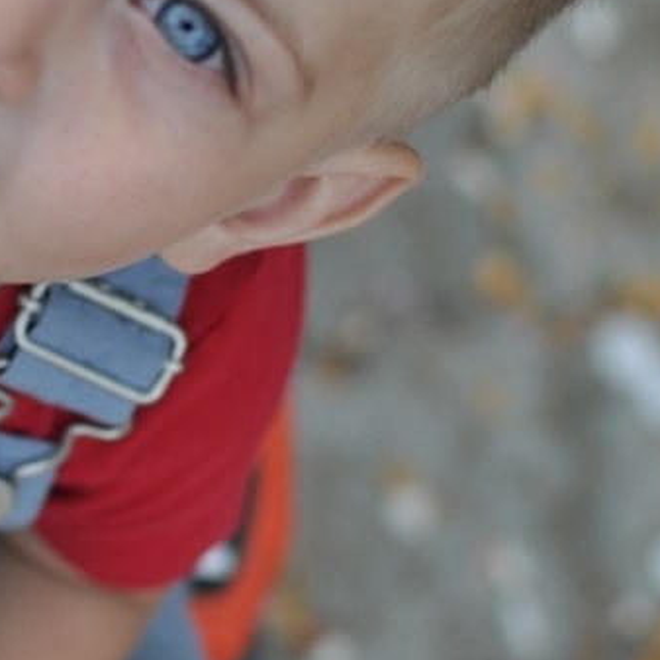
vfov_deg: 12.8
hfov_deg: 12.9
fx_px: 2918
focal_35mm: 135
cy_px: 71
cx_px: 155
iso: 200
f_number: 2.5
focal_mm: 35
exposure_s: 1/2000
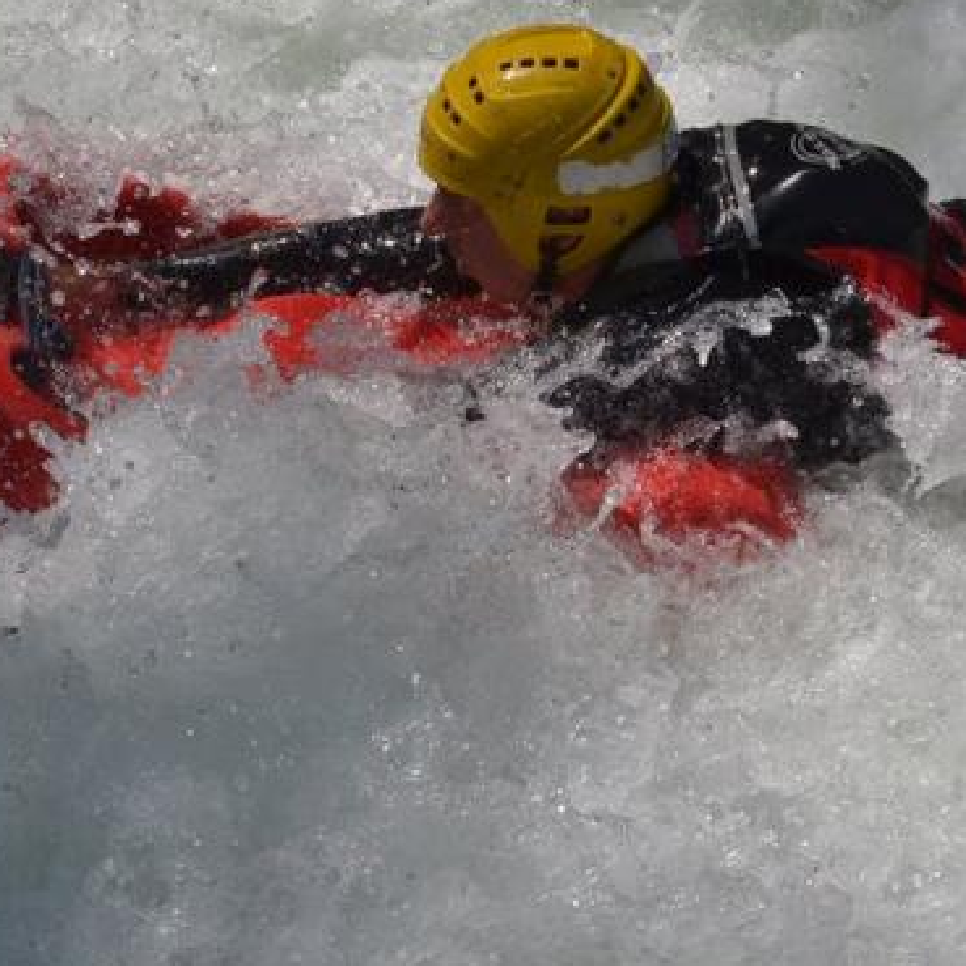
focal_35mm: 193
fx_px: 6093
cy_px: 395
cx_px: 390
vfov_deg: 9.1
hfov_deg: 9.1
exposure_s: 1/1600
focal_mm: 62
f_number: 10
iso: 400
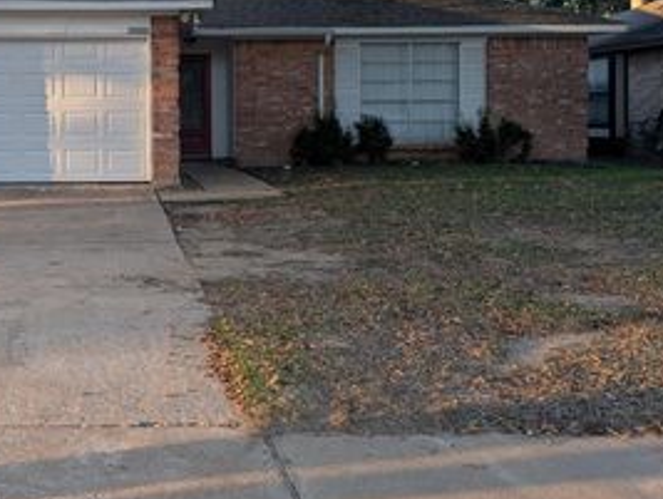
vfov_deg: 31.8
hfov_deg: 39.9
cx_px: 109
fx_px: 863
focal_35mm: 45
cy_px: 139
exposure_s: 1/178
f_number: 1.68
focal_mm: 6.9
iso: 22
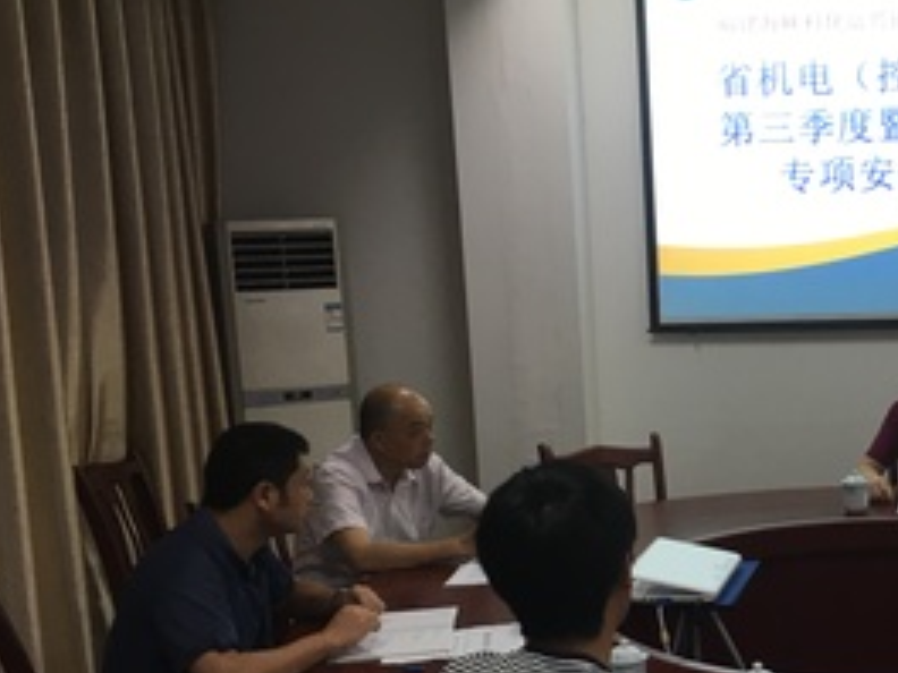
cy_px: 467
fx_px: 1427
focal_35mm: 55
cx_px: 837
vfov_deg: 26.4
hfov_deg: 32.8
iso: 64
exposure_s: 1/33
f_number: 2.2
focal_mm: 4.15
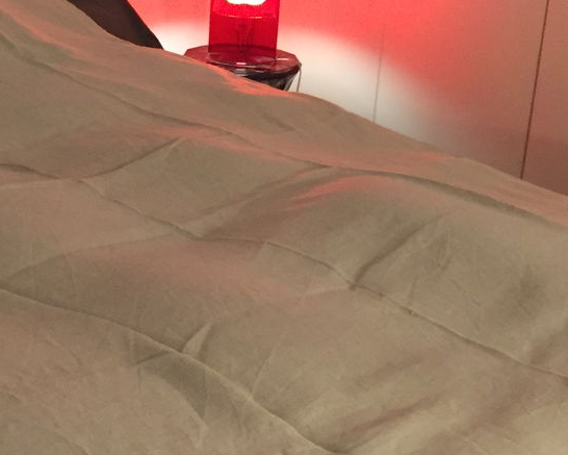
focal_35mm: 83
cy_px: 183
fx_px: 1396
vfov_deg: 18.5
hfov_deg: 22.7
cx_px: 129
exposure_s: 1/33
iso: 250
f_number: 2.2
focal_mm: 4.15
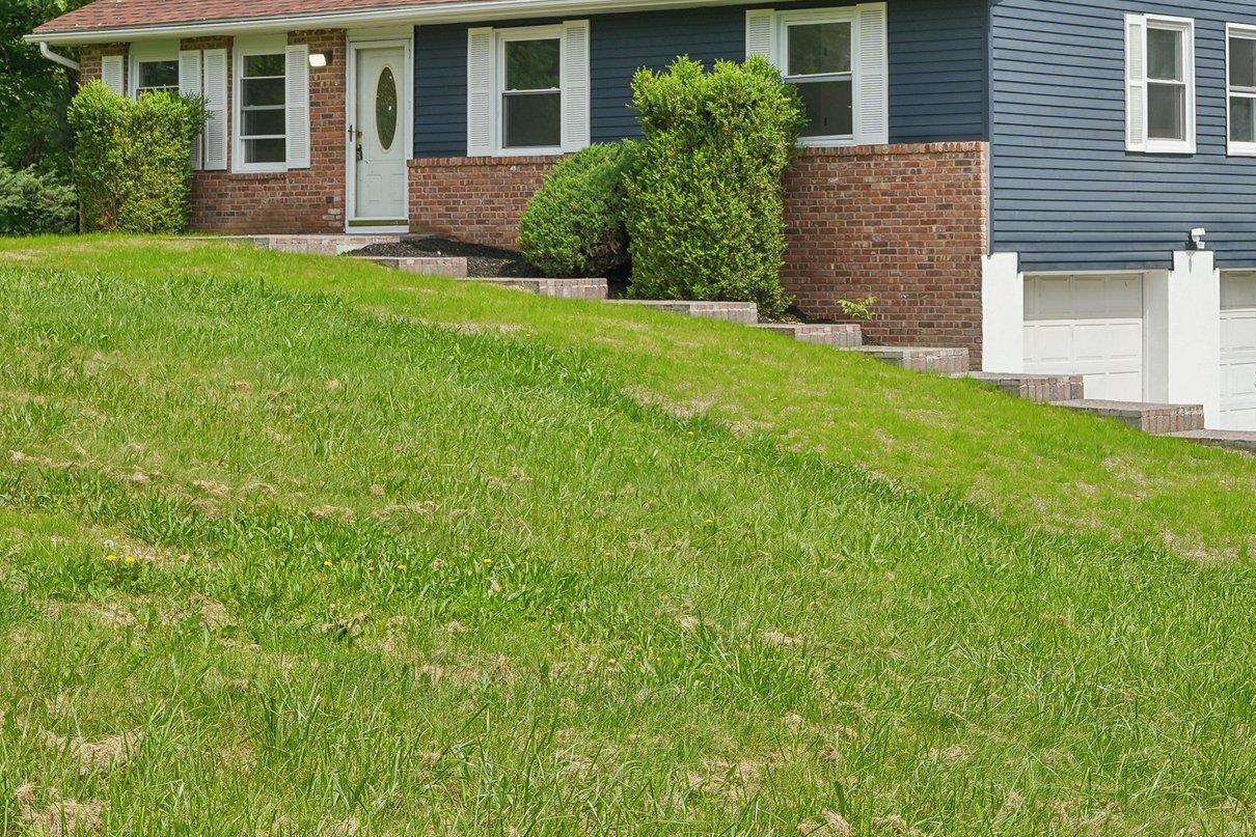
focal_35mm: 88
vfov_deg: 15.5
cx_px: 797
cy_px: 193
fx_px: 3070
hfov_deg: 23.1
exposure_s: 1/160
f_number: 9
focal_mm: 35
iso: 100
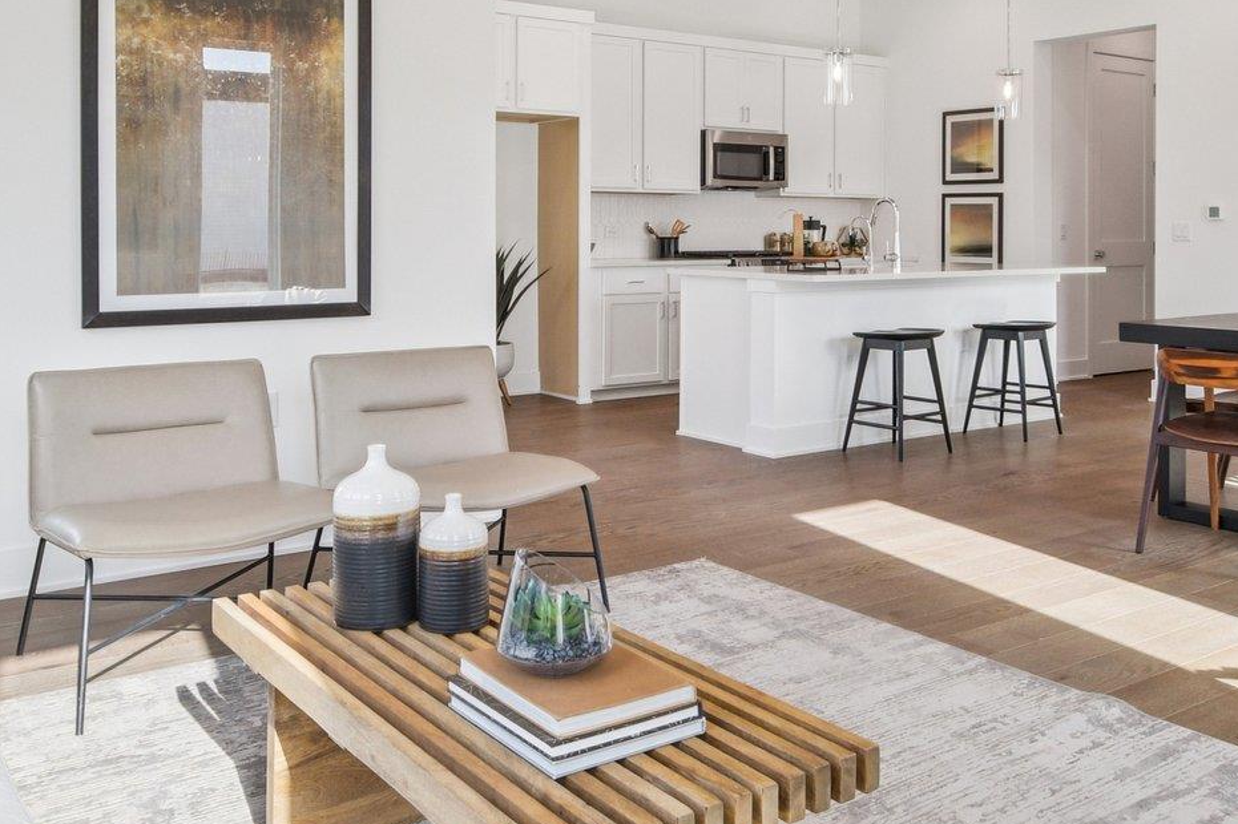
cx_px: 657
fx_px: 1134
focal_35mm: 33
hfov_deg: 57.2
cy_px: 197
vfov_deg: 38.8
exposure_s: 1/160
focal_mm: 10
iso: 400
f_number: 8
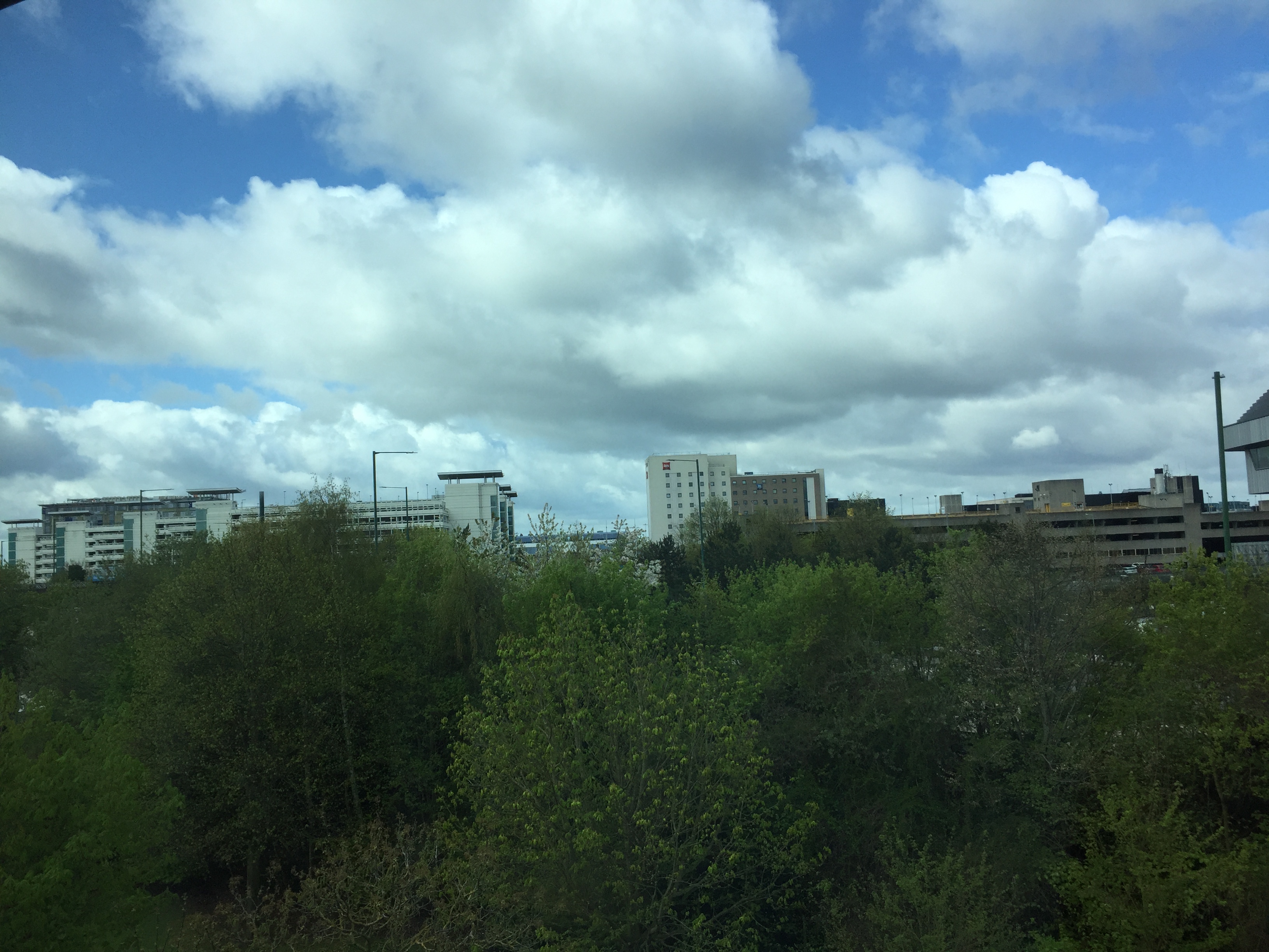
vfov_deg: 48.2
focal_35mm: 29
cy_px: 476
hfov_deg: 61.7
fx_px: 1063
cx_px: 634
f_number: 2.2
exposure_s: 1/1464
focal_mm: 4.15
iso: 32
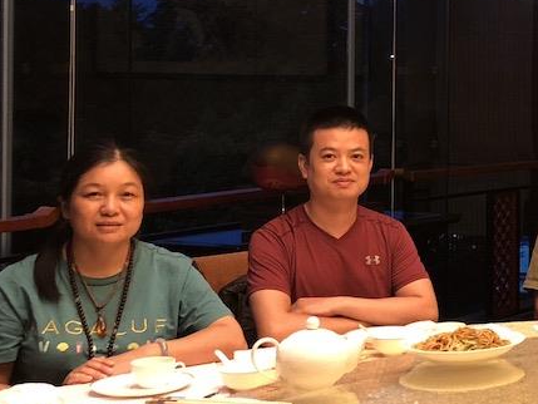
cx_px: 812
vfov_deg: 16.9
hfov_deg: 19.5
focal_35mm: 87
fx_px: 1353
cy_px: 87
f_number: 1.8
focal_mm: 3.99
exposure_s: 1/17
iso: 50
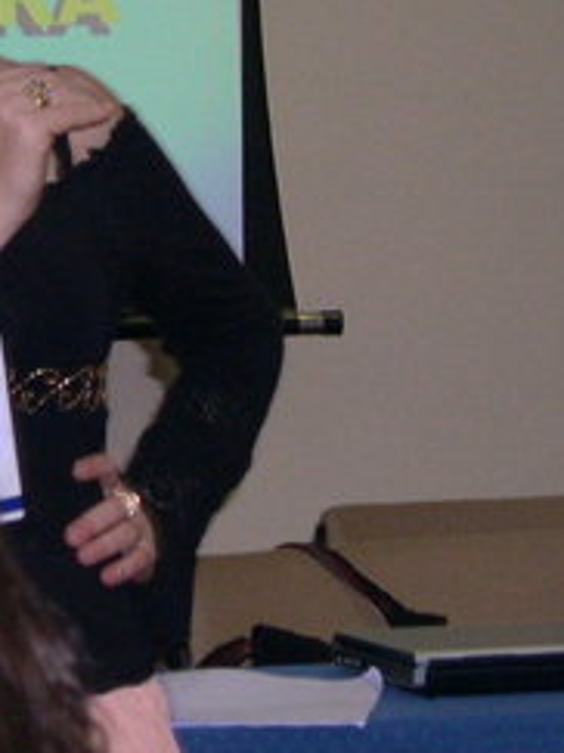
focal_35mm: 203
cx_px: -201
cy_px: 170
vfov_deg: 9.7
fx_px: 4414
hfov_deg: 7.2
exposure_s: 1/60
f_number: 4
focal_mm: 16.3
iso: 400
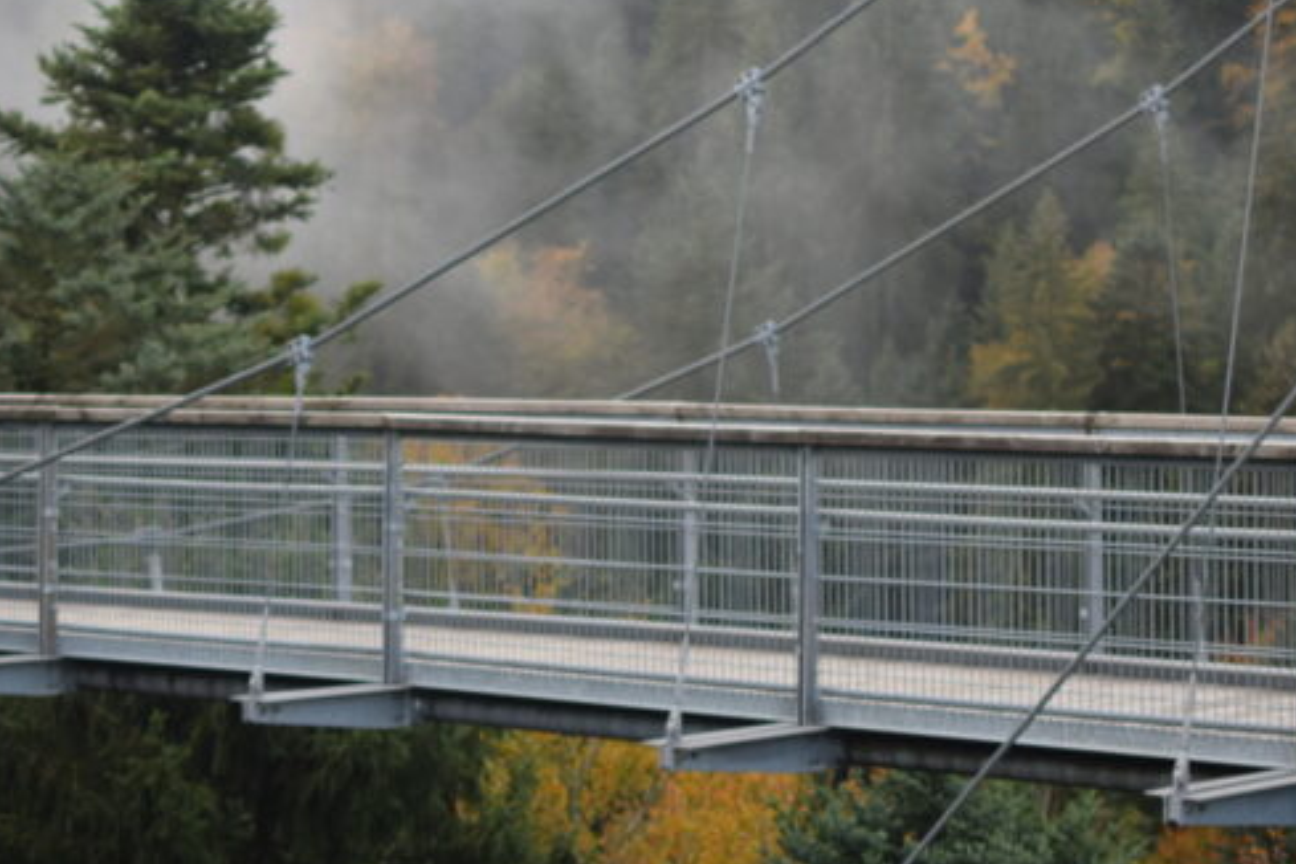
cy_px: 126
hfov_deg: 18.5
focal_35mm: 110
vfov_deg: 12.4
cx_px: 480
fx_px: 3961
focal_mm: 35
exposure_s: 1/1250
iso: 200
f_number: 1.8
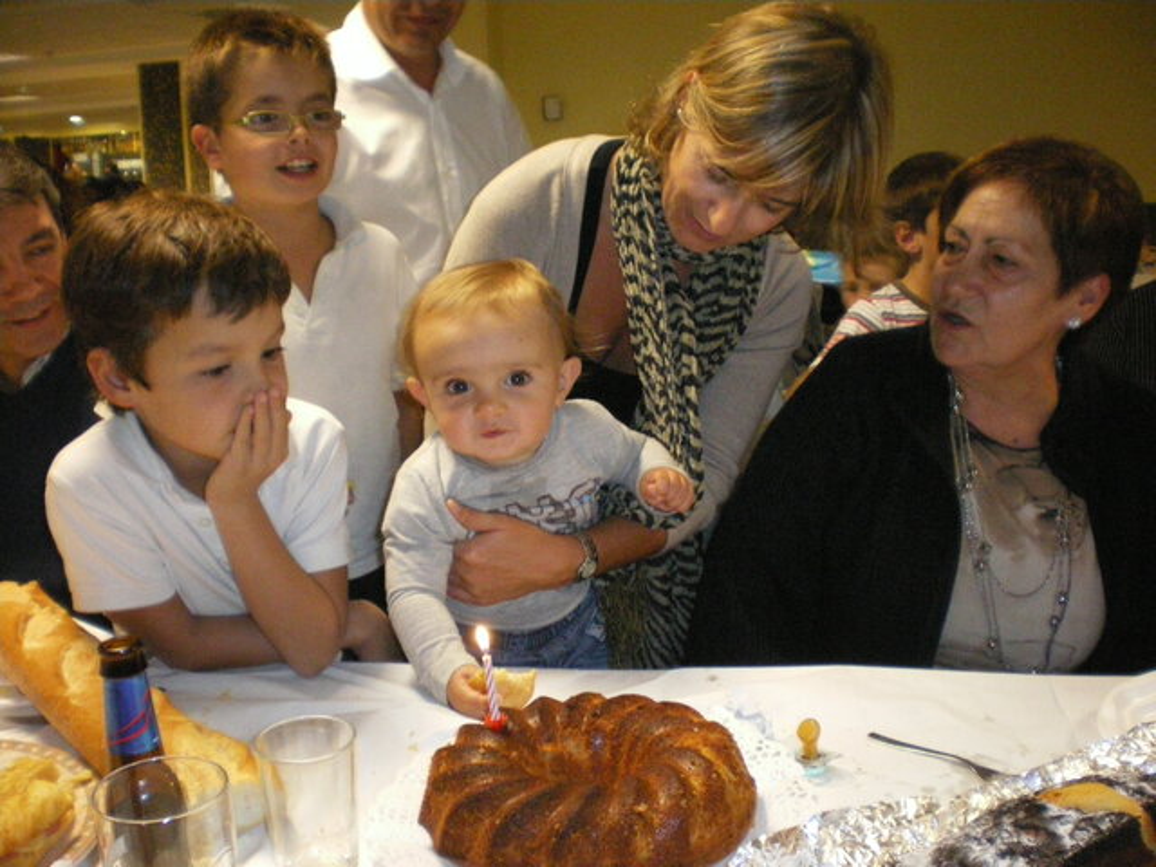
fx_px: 1202
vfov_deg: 39.7
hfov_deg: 51.4
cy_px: 434
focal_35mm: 36
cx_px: 578
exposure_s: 1/50
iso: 800
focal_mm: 6.3
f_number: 3.1
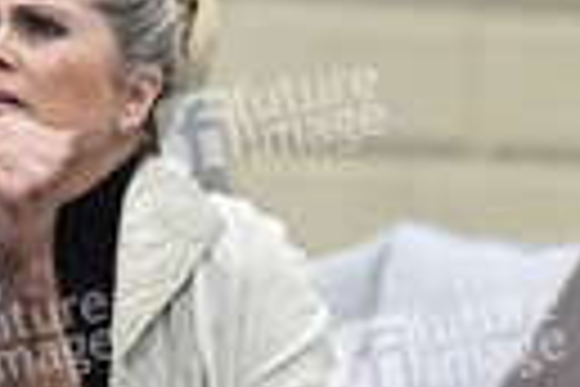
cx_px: -119
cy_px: 234
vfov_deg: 3.2
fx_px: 6879
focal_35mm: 427
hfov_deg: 4.8
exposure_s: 1/500
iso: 800
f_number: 4
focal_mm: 122
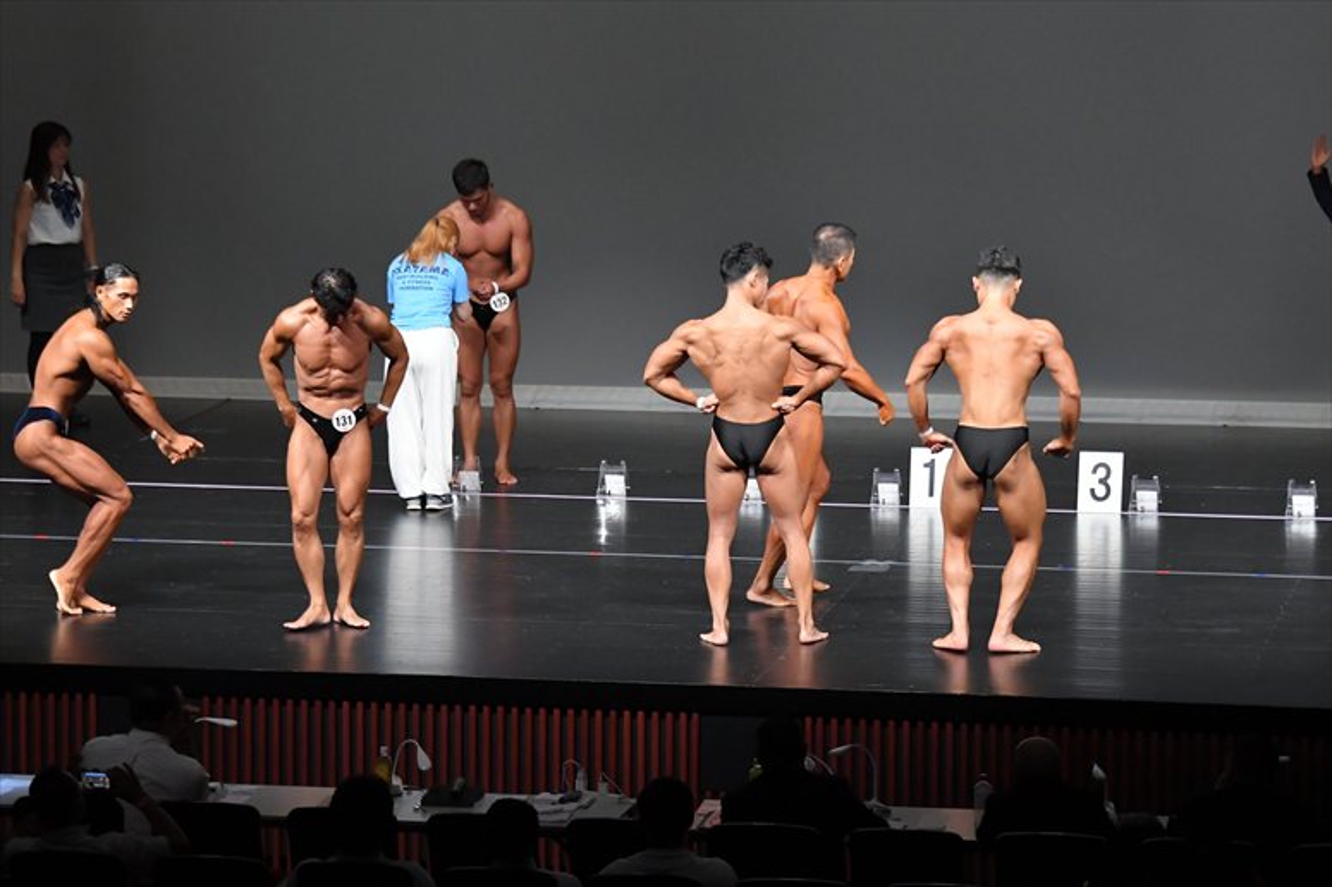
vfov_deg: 8.7
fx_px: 5806
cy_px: 444
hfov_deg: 13.1
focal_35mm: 157
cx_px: 666
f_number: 5.6
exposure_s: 1/400
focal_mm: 105
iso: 5000
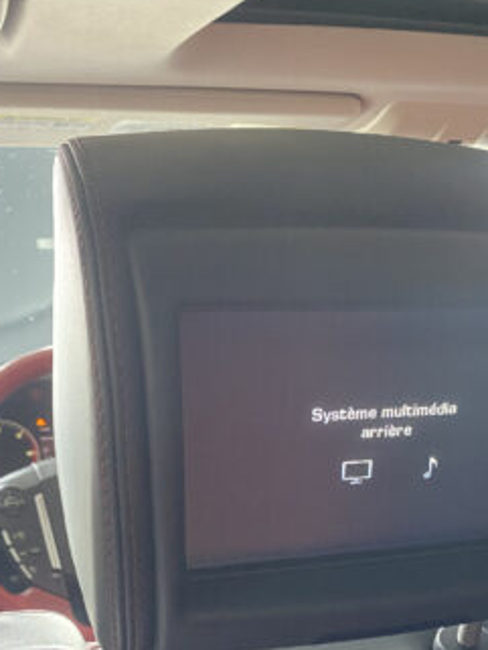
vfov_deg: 35.2
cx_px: 386
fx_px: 958
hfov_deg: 28.0
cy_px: 593
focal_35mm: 51
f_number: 1.8
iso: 500
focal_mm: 4.25
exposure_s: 1/41
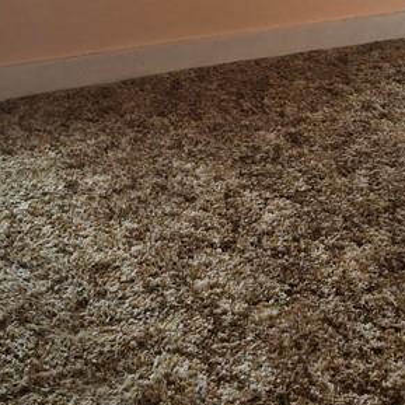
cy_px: -67
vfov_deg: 22.3
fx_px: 953
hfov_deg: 24.0
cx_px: 212
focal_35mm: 72
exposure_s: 1/120
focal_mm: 5.4
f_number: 1.8
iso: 64
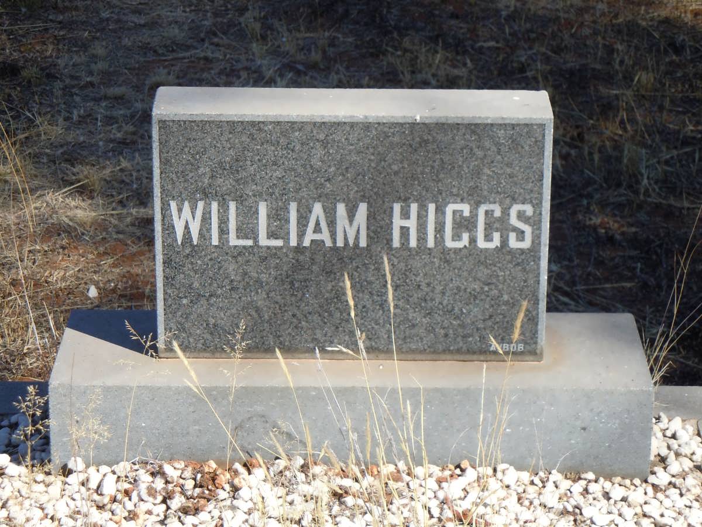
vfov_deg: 12.8
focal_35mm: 116
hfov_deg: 17.0
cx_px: 351
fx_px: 2352
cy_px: 264
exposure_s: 1/640
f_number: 4.6
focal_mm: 20.9
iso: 200
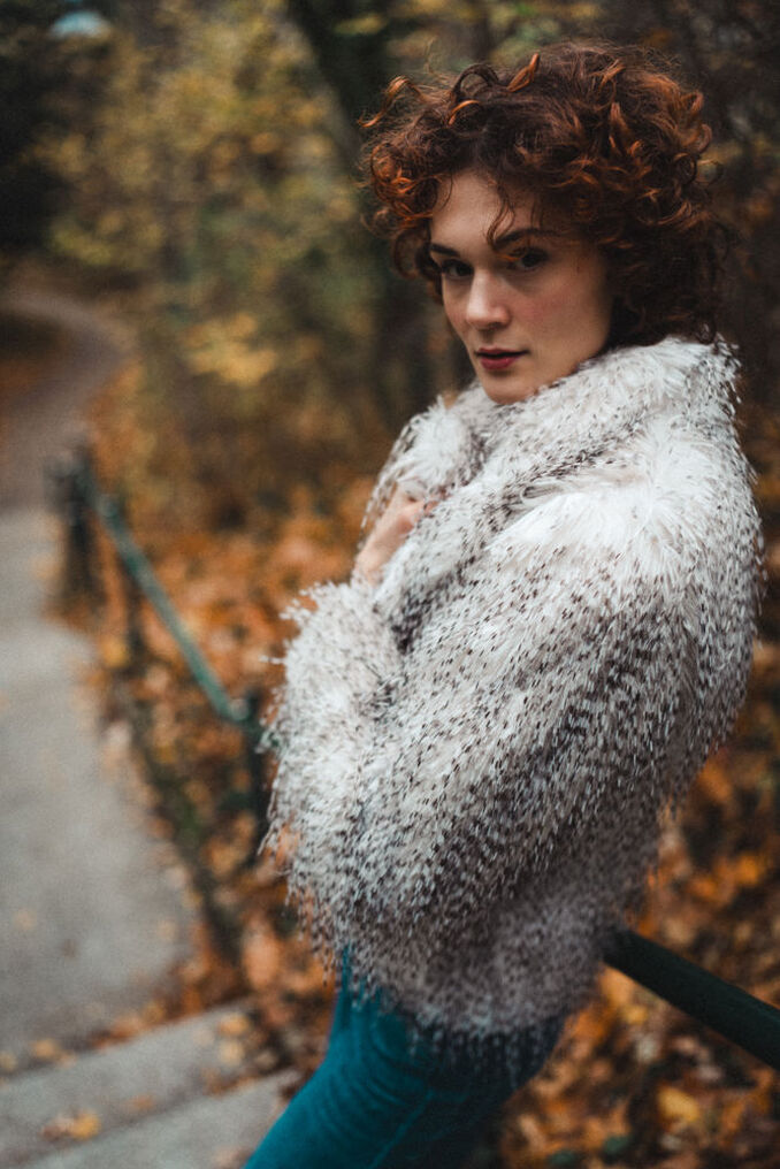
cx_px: 390
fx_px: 1137
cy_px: 584
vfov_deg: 54.4
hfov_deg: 37.9
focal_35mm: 35
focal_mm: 35
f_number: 1.6
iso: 100
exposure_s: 1/400
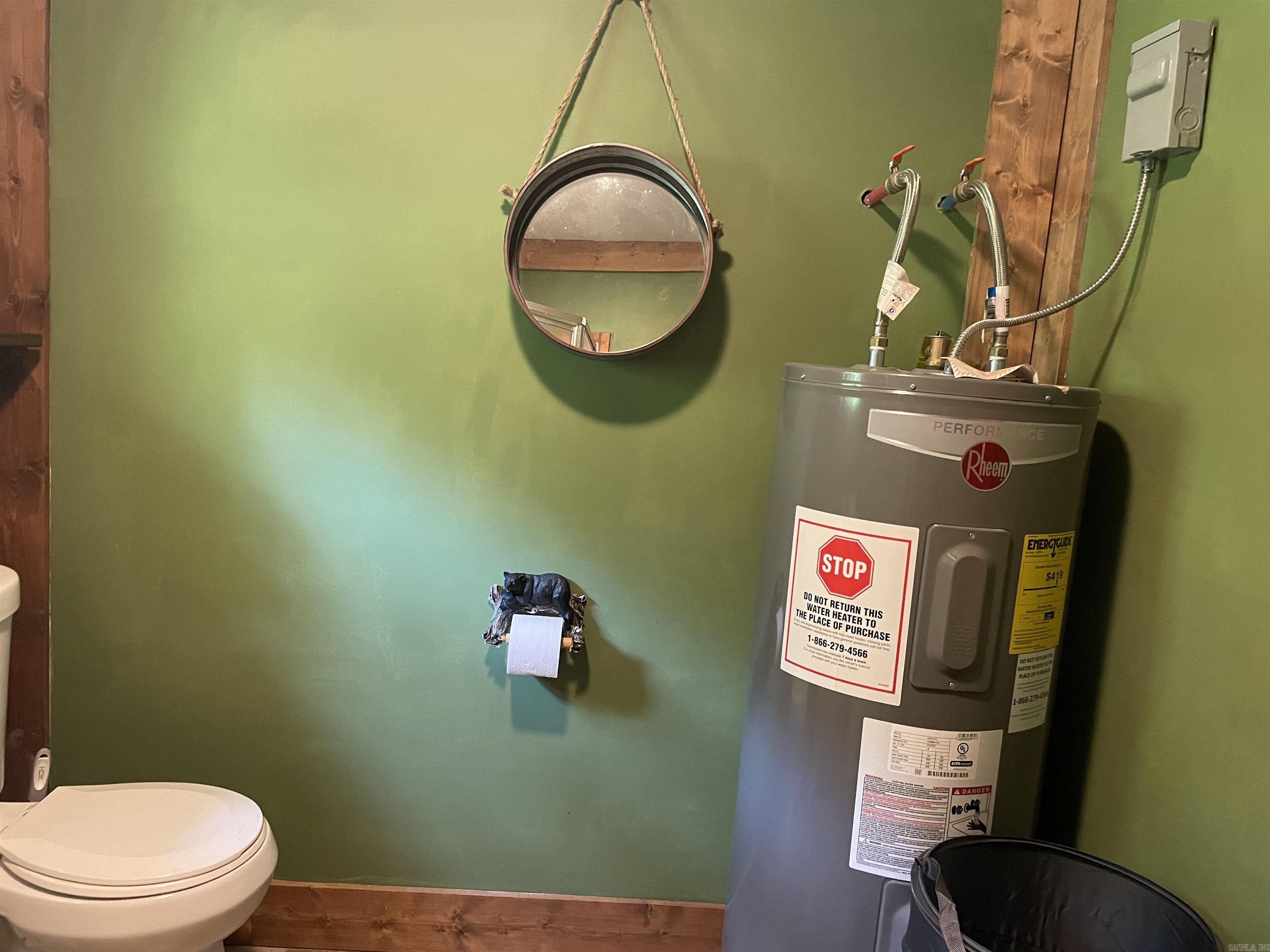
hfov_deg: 67.3
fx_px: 954
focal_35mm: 26
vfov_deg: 53.1
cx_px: 635
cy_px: 476
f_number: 1.6
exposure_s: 1/30
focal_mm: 4.2
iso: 500
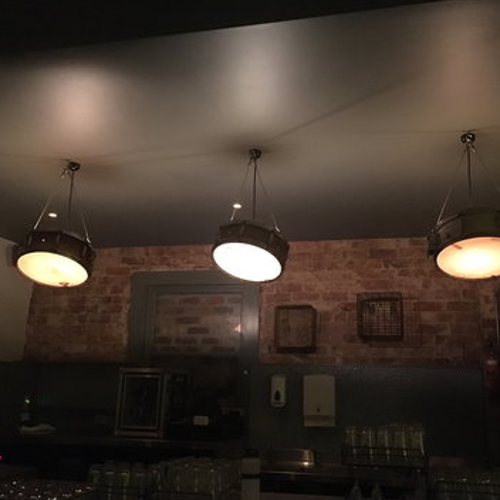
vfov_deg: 47.2
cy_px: 250
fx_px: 572
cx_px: 274
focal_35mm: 35
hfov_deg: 47.2
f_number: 2.2
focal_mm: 4.15
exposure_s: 1/17
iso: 1000
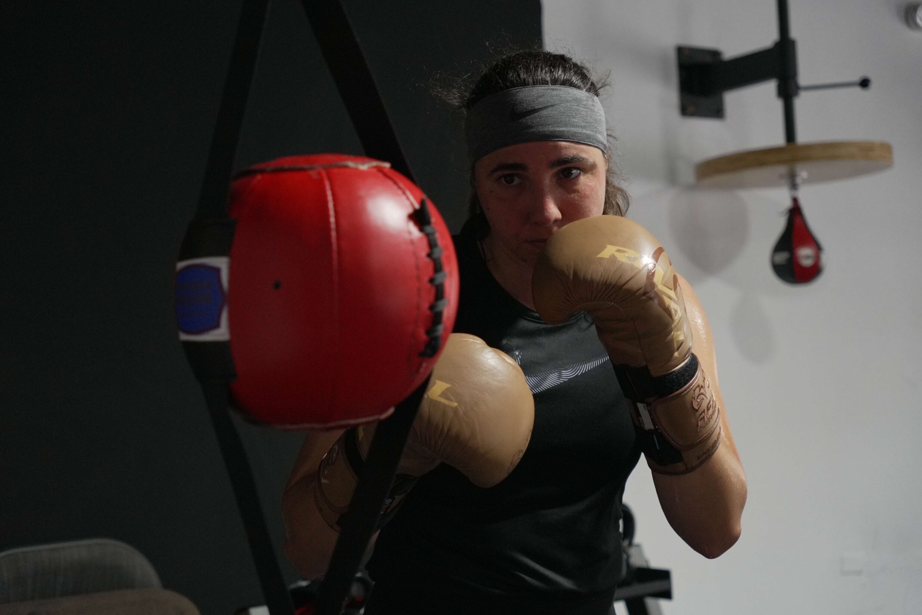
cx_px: 452
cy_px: 311
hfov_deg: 37.0
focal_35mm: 54
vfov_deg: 25.2
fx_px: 1377
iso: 2500
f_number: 2.8
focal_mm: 34.5
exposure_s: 1/1250
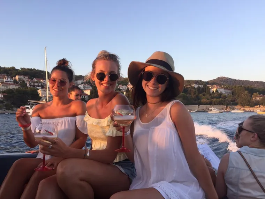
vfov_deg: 48.2
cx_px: 132
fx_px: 222
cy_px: 100
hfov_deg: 61.7
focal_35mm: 29
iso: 32
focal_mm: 4.15
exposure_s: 1/214
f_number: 2.2
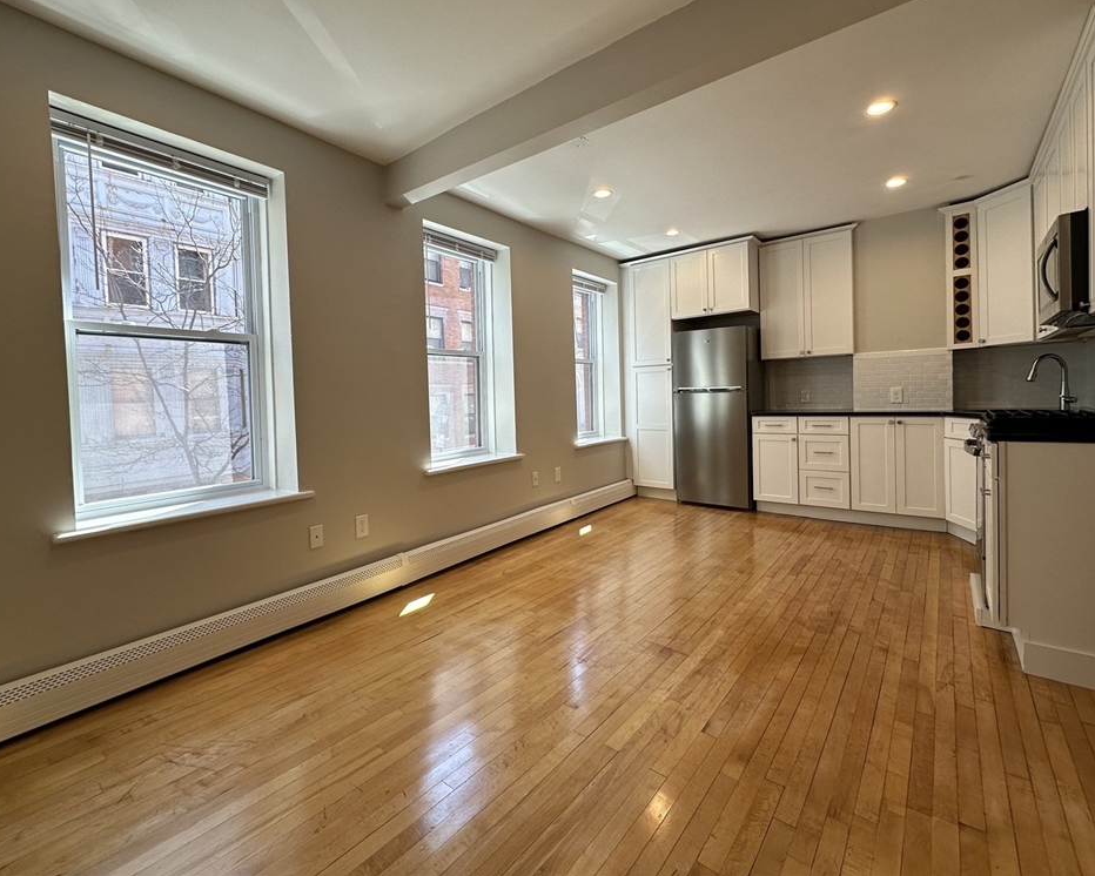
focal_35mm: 15
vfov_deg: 84.0
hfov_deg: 96.8
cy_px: 428
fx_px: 486
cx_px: 532
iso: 64
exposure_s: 1/120
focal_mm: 2.22
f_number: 2.2
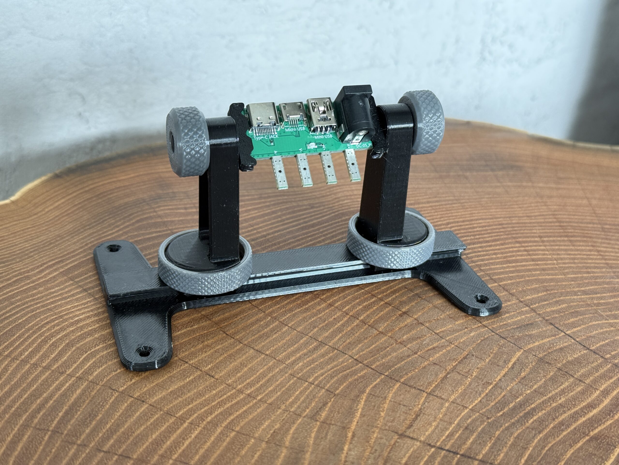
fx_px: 858
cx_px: 310
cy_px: 232
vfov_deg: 30.3
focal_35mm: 48
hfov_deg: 39.7
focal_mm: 6.76
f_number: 1.78
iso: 200
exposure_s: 1/60
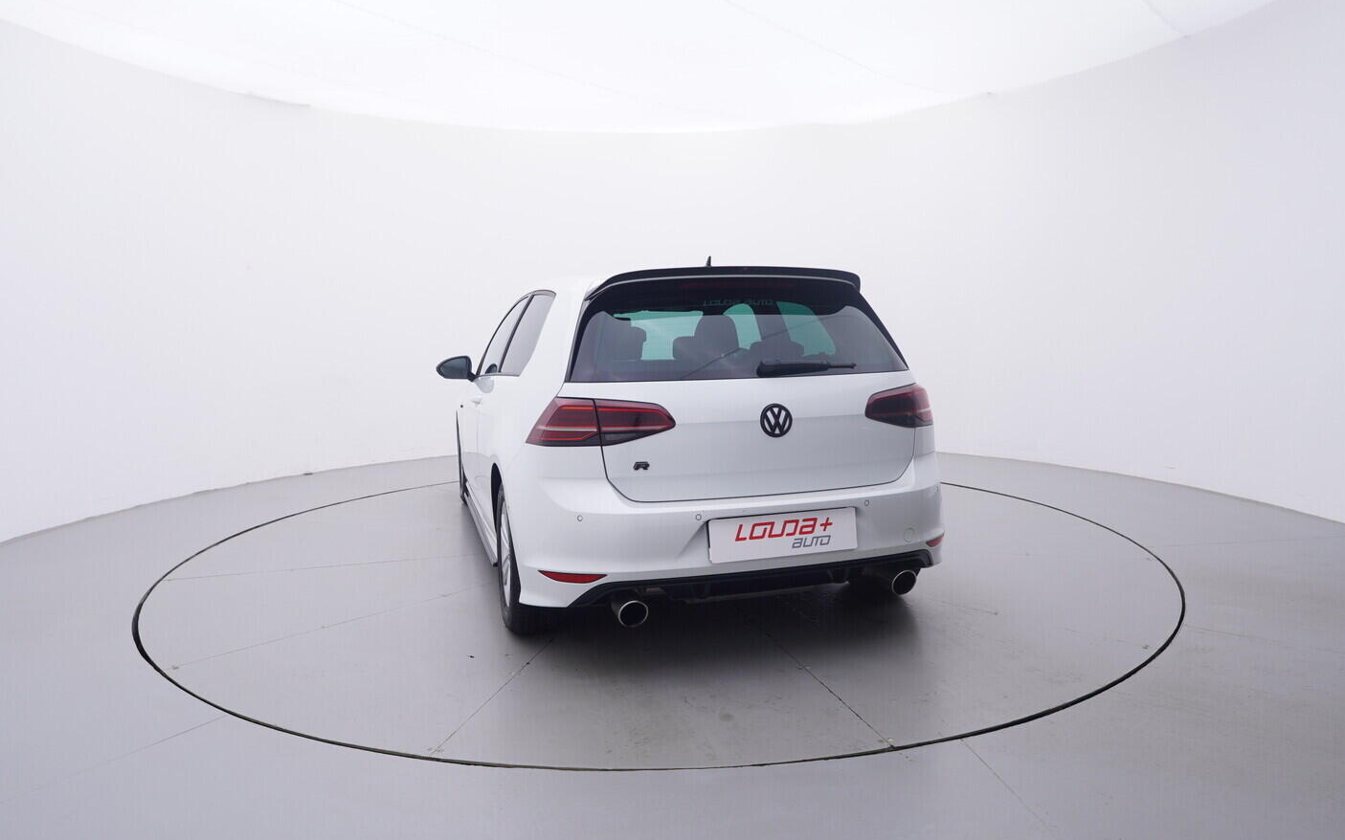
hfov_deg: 75.9
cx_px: 659
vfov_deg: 52.0
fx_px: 862
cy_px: 425
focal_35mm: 24
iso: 200
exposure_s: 1/80
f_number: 5
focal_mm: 15
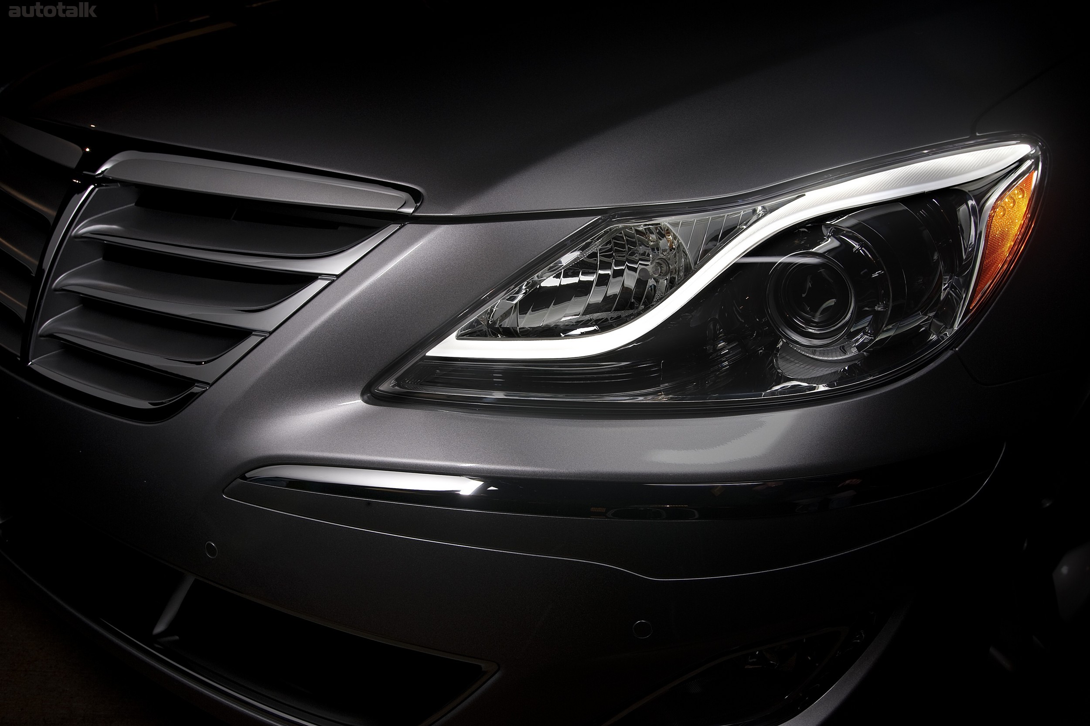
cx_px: 545
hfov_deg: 58.7
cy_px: 363
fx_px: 968
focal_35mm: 32
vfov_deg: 41.1
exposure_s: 1/2
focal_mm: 32
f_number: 11
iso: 200
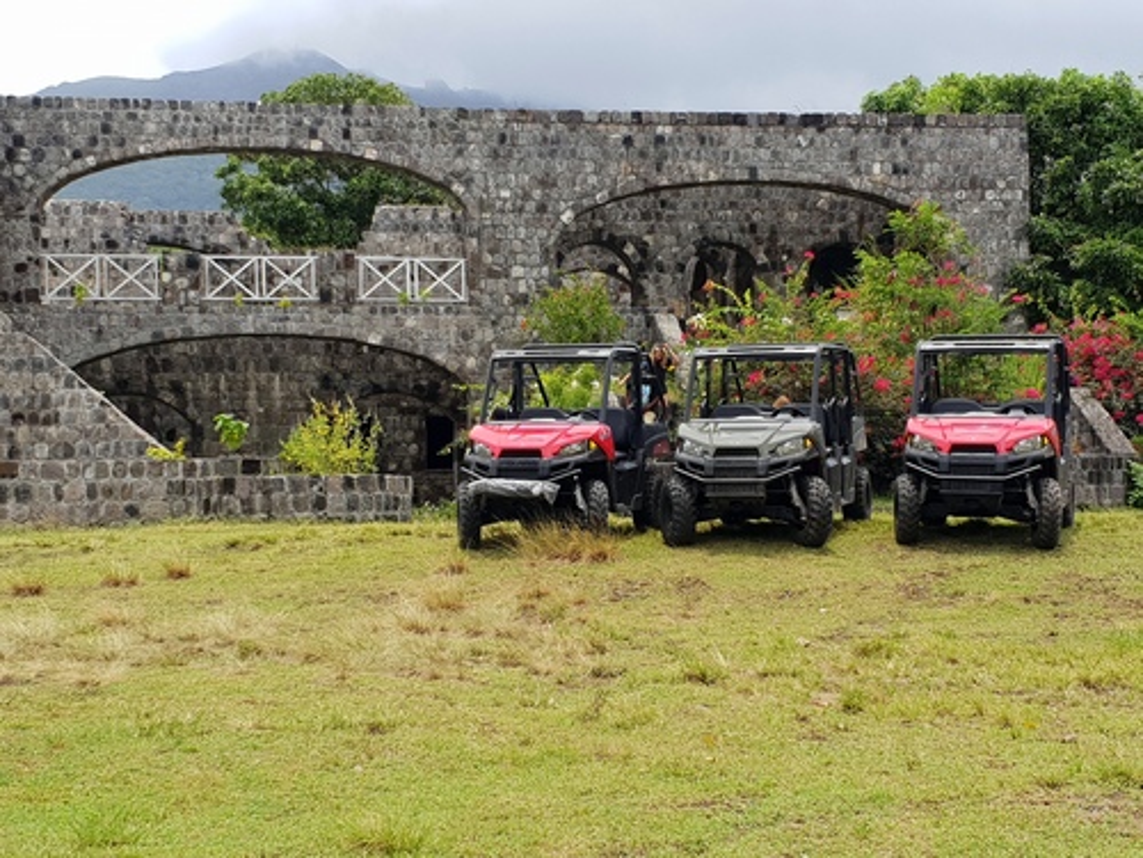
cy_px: 429
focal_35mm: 26
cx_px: 572
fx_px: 859
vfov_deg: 53.1
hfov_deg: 67.3
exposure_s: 1/965
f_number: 2.4
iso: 50
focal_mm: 4.3
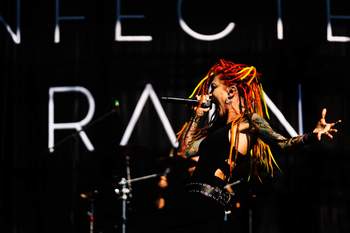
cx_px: 175
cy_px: 116
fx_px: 1283
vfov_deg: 10.4
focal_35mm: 132
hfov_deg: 15.5
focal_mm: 132
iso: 125
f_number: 2.8
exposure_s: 1/6400
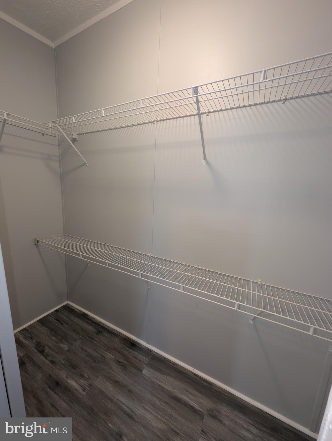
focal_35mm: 12
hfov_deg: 94.6
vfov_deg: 110.5
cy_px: 220
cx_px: 166
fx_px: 153
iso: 51
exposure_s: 1/15
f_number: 1.95
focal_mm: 2.23
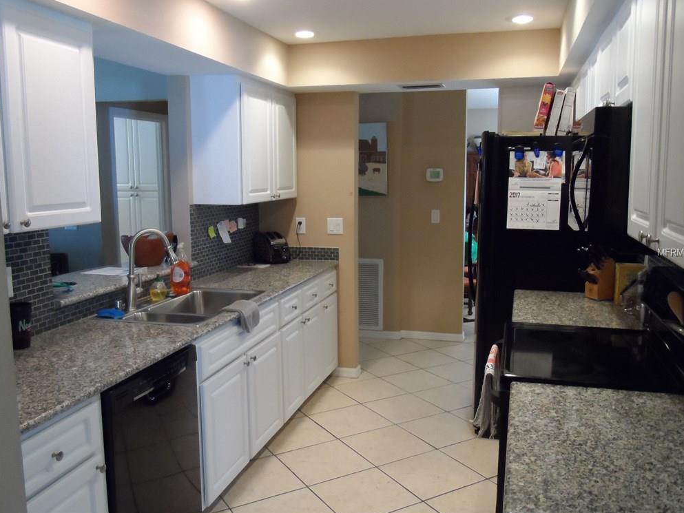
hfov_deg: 55.3
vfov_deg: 43.0
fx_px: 652
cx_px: 346
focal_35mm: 33
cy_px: 253
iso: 640
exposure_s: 1/45
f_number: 3.4
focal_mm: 5.3
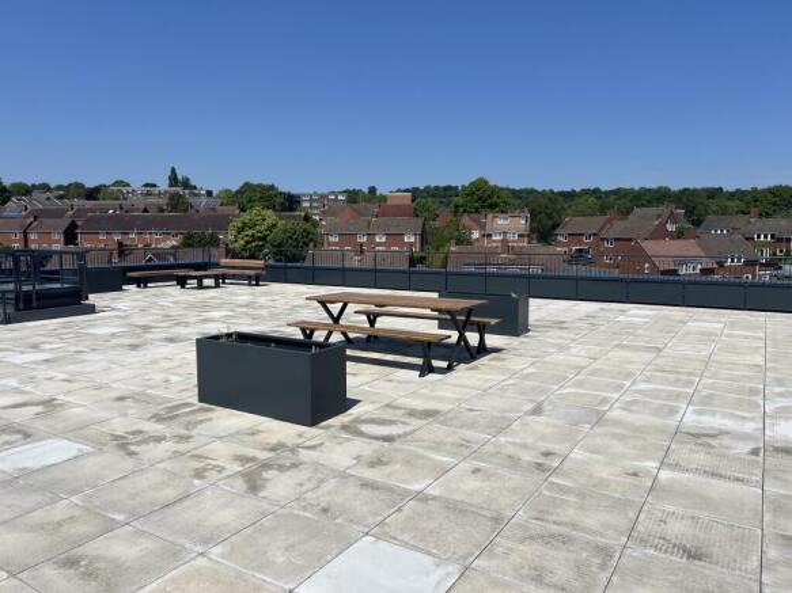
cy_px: 296
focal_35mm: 26
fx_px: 595
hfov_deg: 67.3
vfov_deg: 53.0
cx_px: 396
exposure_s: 1/8696
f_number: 1.5
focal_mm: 5.7
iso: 50
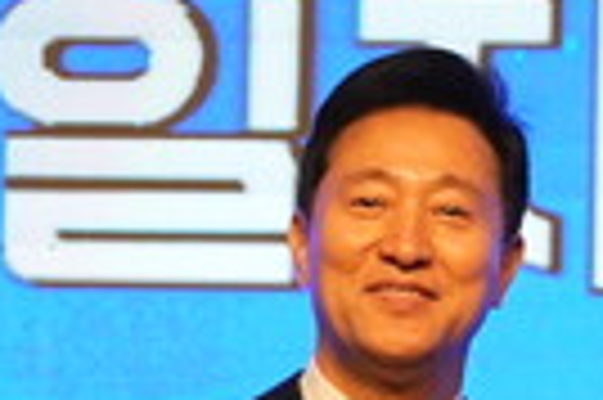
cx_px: 760
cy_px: 663
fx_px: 6826
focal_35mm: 408
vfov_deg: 3.3
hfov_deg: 5.0
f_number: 4.5
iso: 2500
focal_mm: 91
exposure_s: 1/320
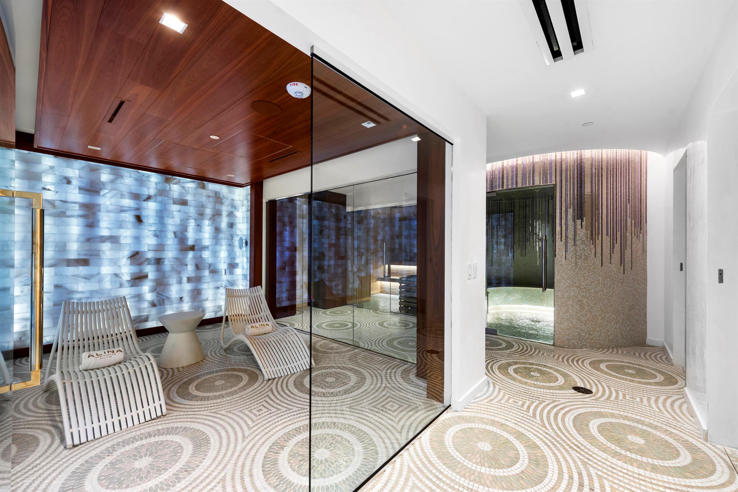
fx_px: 287
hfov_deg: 104.2
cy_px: 246
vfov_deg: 81.2
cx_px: 369
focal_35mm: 14
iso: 320
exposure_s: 1/2
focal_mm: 14
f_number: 8
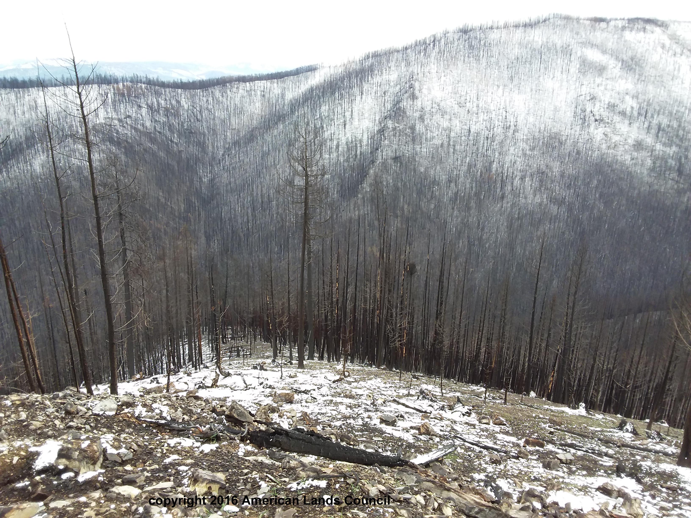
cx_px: 346
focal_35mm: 27
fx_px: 539
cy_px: 259
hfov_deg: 65.3
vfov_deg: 51.4
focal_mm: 2.91
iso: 64
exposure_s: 1/120
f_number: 1.9
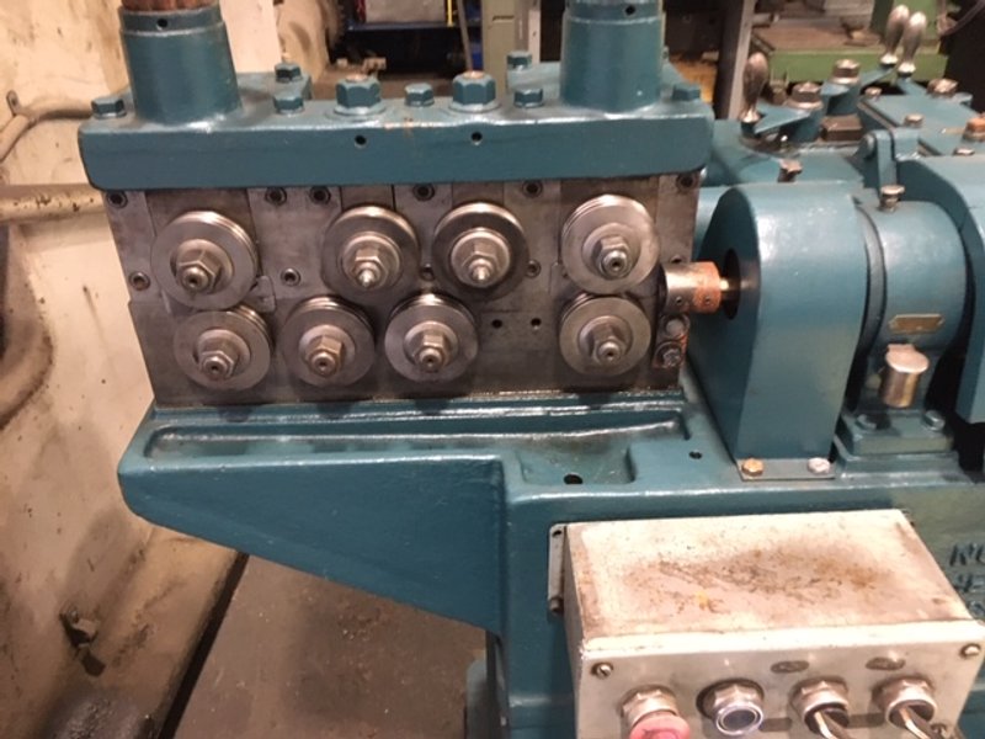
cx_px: 492
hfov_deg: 61.7
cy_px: 370
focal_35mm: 29
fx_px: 825
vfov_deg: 48.2
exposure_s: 1/15
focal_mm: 4.15
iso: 400
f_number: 2.2
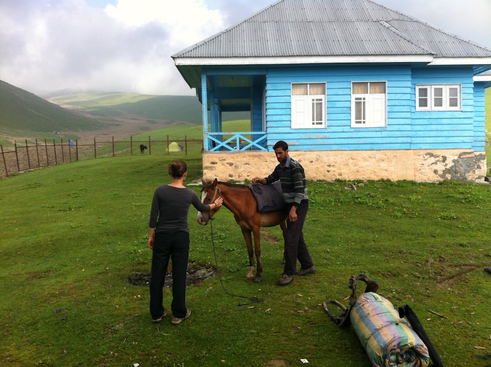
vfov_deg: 40.6
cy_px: 184
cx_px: 246
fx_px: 496
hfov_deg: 52.7
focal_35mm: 35
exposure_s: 1/754
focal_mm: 3.85
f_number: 2.8
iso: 80
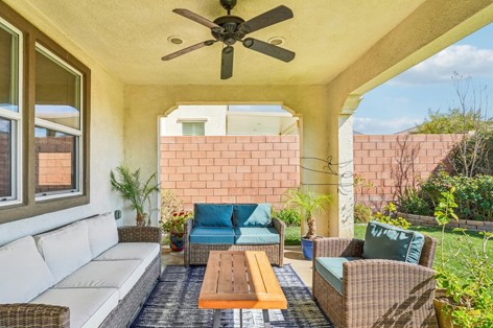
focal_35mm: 19
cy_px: 179
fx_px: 260
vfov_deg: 64.4
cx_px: 232
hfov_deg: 86.9
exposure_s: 1/125
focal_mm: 14
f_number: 9
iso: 100
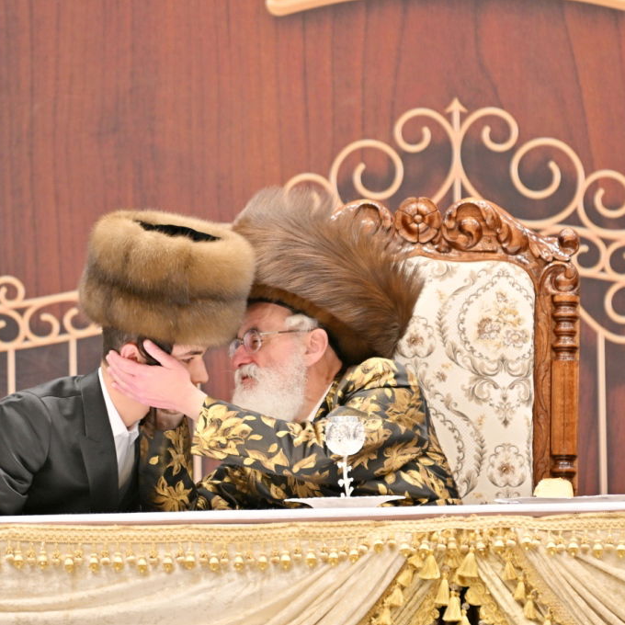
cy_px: 312
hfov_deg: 4.6
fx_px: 7844
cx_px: 294
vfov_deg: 4.6
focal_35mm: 384
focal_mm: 200
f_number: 2.8
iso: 200
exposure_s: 1/200
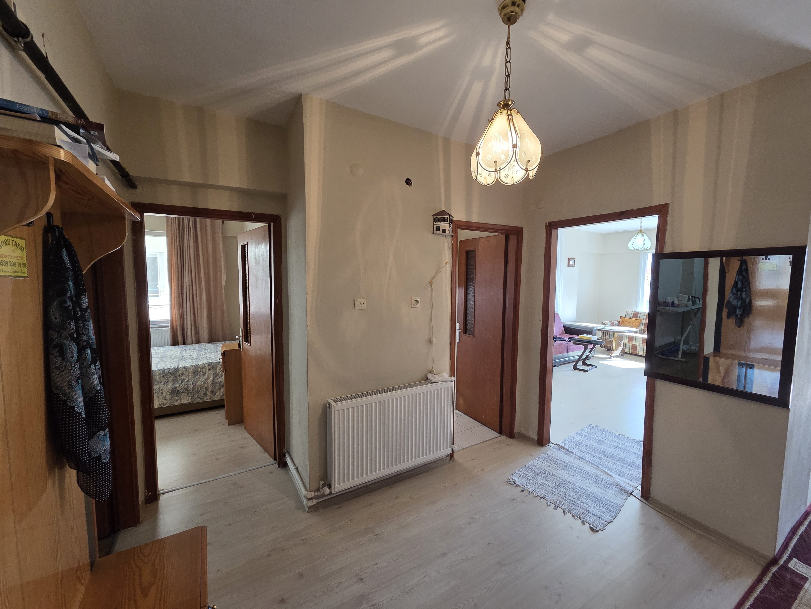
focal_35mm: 13
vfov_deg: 89.9
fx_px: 305
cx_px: 406
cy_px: 304
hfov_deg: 106.2
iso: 250
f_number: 2.2
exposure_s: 1/100
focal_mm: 2.2
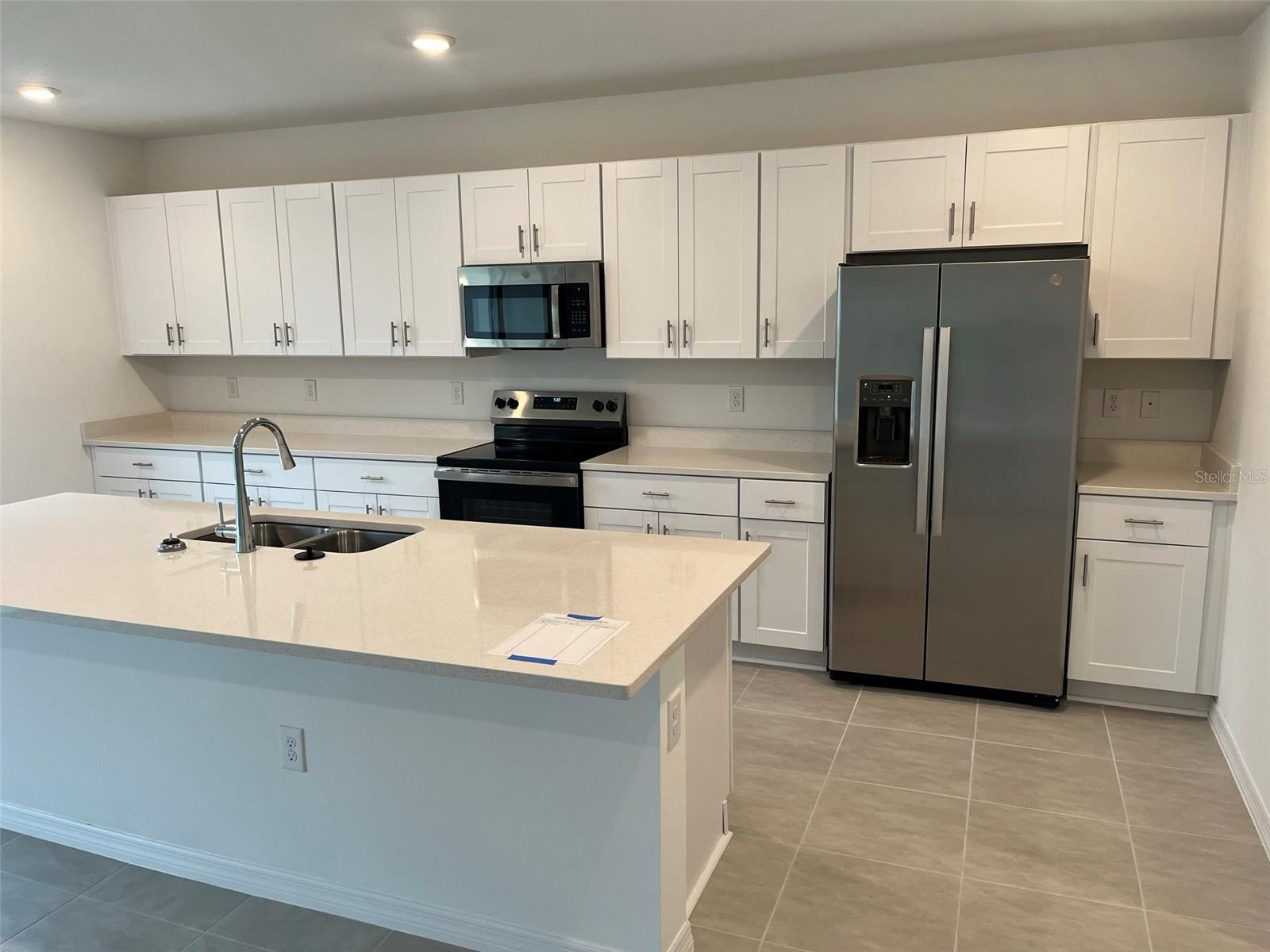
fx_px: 954
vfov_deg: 53.1
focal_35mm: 26
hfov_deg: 67.3
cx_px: 635
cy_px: 476
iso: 100
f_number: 1.6
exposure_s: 1/120
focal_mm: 5.1
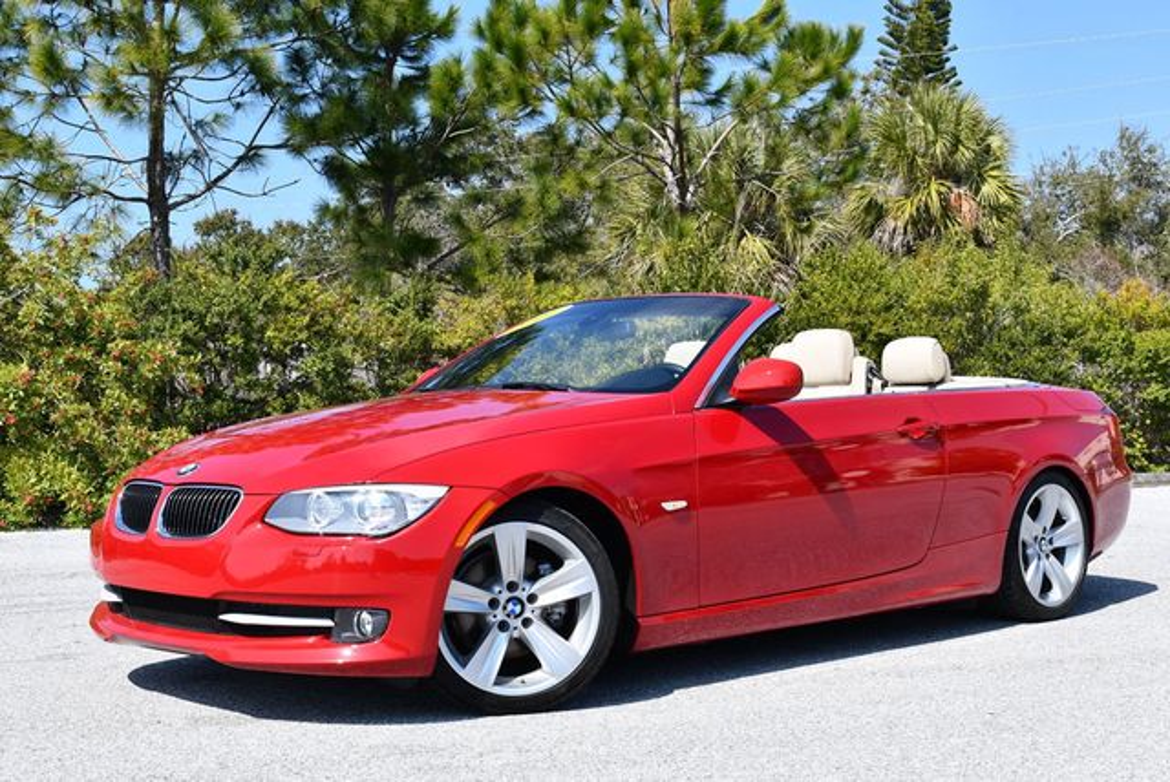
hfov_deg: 38.2
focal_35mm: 52
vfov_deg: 26.0
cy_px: 391
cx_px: 585
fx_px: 1691
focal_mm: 26
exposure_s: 1/250
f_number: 8
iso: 125
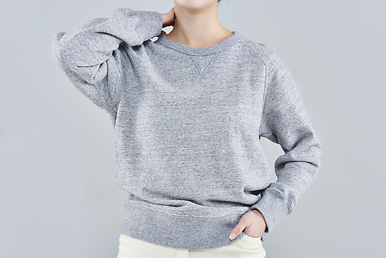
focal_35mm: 160
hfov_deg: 12.8
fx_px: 1716
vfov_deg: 8.6
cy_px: 129
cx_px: 193
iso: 100
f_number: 16
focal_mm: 160
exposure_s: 1/125
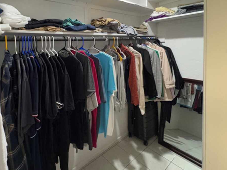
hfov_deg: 80.0
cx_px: 83
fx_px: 131
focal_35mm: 20
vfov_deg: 63.6
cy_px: 51
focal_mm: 2.22
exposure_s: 1/60
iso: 640
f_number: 2.2
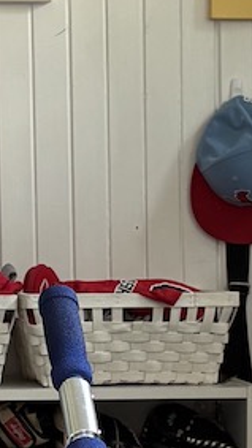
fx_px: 1902
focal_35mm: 160
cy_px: 302
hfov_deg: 7.6
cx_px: 127
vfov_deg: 13.4
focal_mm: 5.96
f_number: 1.6
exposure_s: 1/87
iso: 125
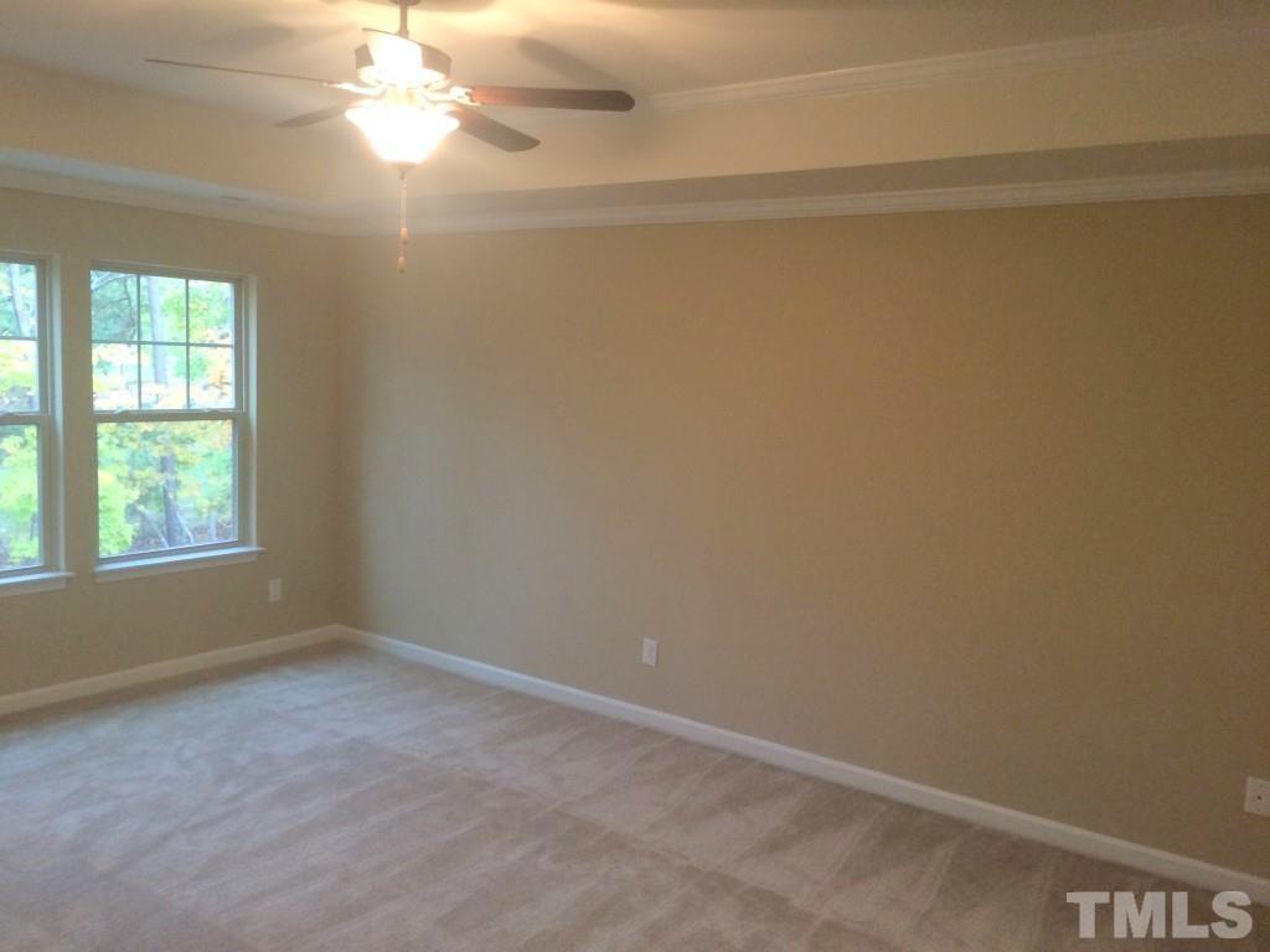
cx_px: 635
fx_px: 1064
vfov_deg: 48.2
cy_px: 476
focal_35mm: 29
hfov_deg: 61.7
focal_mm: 4.15
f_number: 2.2
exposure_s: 1/30
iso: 200
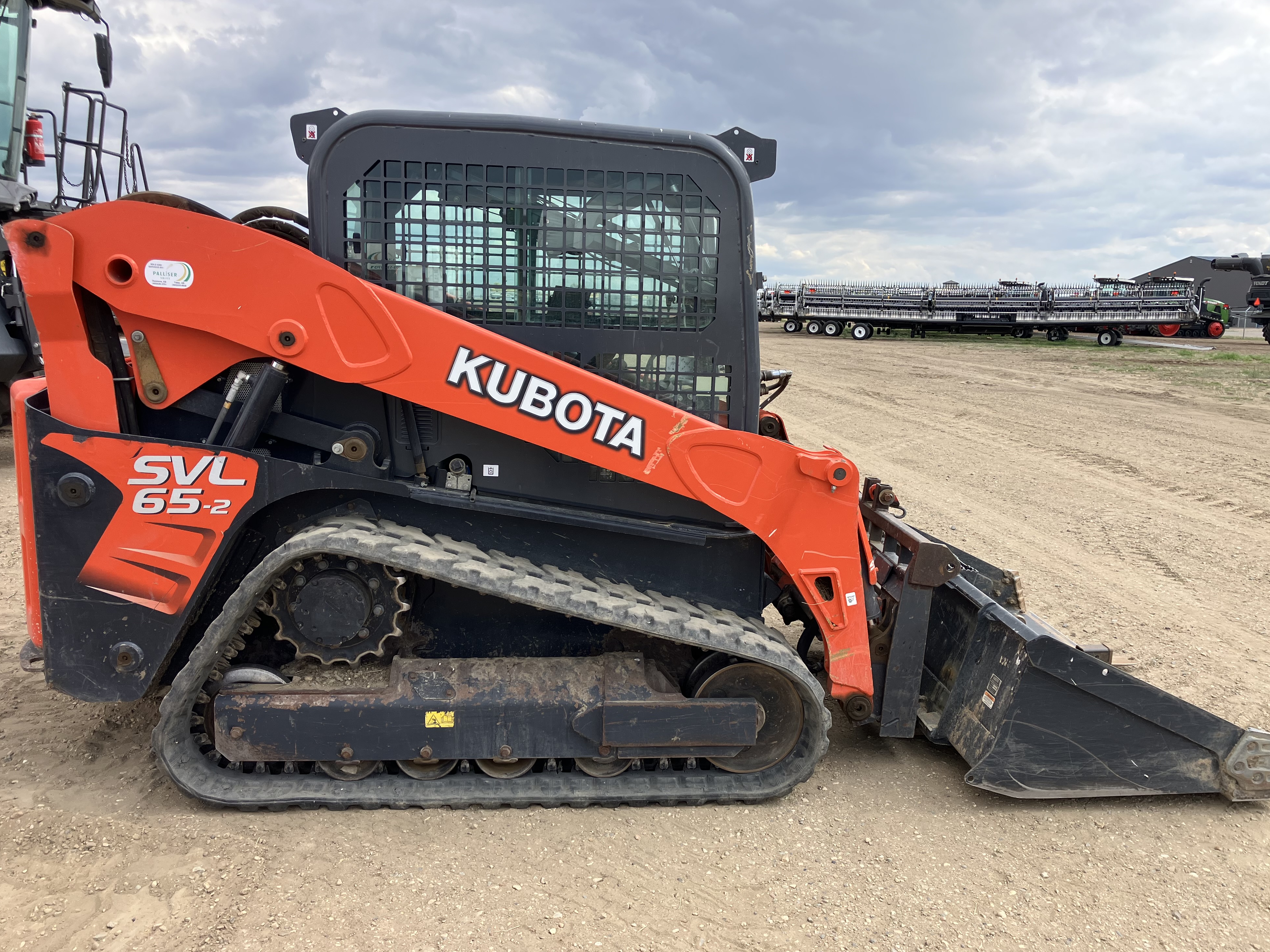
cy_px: 475
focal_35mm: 29
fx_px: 1064
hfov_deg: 61.7
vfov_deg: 48.2
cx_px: 649
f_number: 1.8
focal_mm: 3.99
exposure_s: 1/991
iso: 32
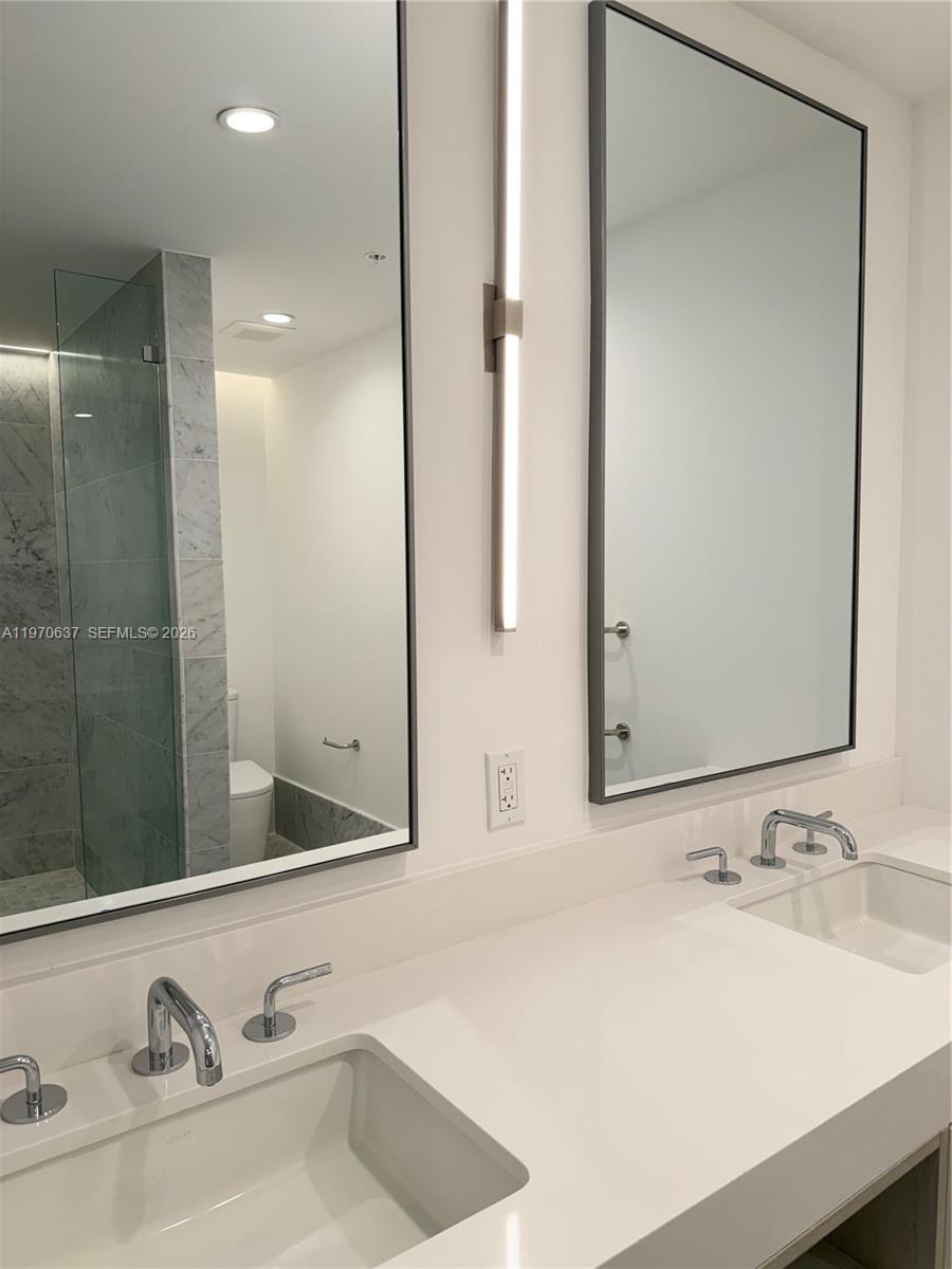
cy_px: 634
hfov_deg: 56.8
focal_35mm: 24
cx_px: 476
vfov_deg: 71.6
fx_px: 880
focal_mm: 6.76
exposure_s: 1/121
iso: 100
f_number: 1.78
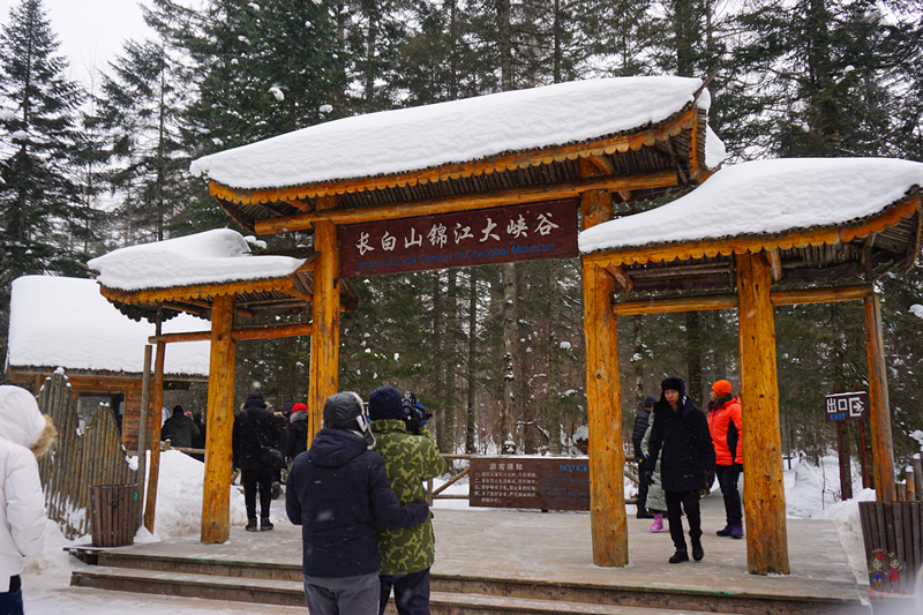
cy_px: 308
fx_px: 807
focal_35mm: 32
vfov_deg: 41.7
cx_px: 462
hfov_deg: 59.5
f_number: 5
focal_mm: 21
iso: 100
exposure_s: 1/60
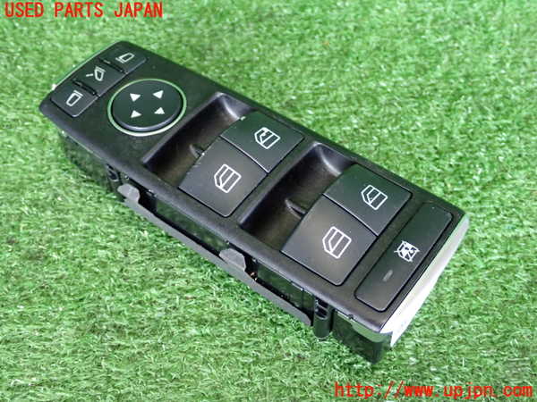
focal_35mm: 44
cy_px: 201
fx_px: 683
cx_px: 268
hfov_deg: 42.9
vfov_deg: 32.9
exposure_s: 1/25
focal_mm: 7.84
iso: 800
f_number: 2.9
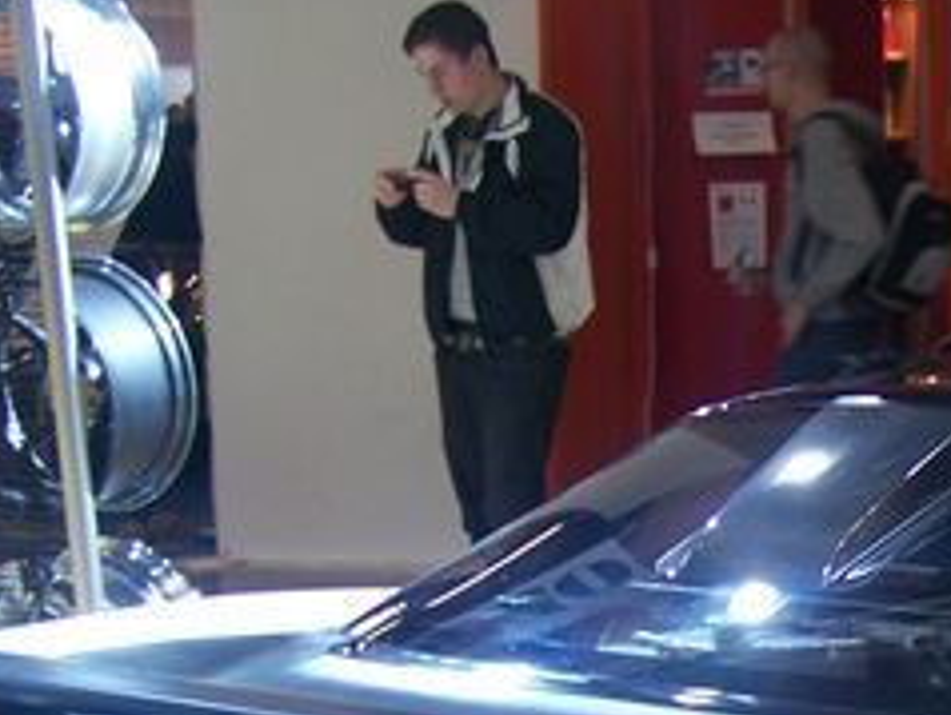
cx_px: 855
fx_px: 2805
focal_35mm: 102
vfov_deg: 14.1
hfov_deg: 18.9
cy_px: 845
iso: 80
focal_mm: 6.3
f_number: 2.8
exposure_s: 1/30
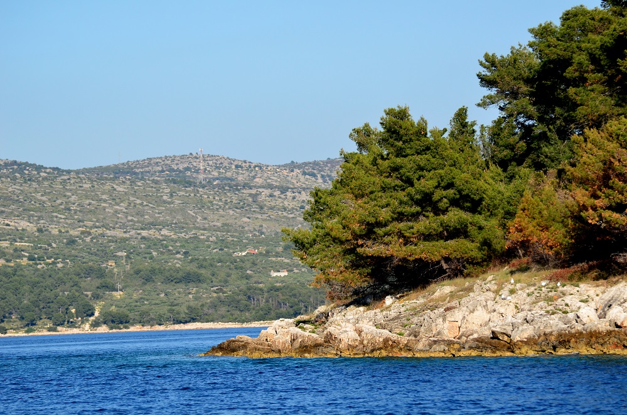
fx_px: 3649
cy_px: 208
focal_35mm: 210
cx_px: 314
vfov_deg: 6.5
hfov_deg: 9.8
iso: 400
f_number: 4.8
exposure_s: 1/2500
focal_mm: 140
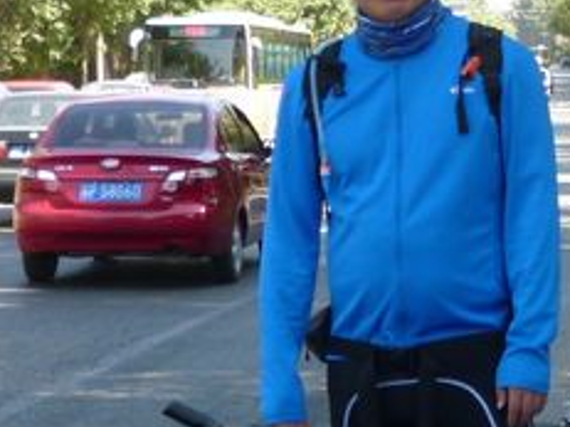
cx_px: 824
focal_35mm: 155
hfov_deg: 12.2
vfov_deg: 9.6
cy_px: 173
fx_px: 2551
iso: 100
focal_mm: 5
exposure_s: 1/160
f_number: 3.1
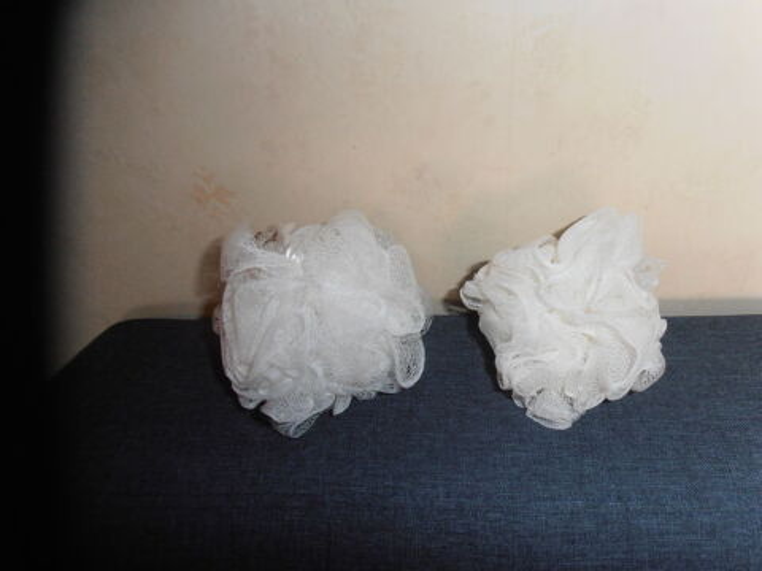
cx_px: 381
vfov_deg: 56.8
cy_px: 286
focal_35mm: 24
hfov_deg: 71.6
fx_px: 528
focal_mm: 4.2
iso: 125
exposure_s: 1/30
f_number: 3
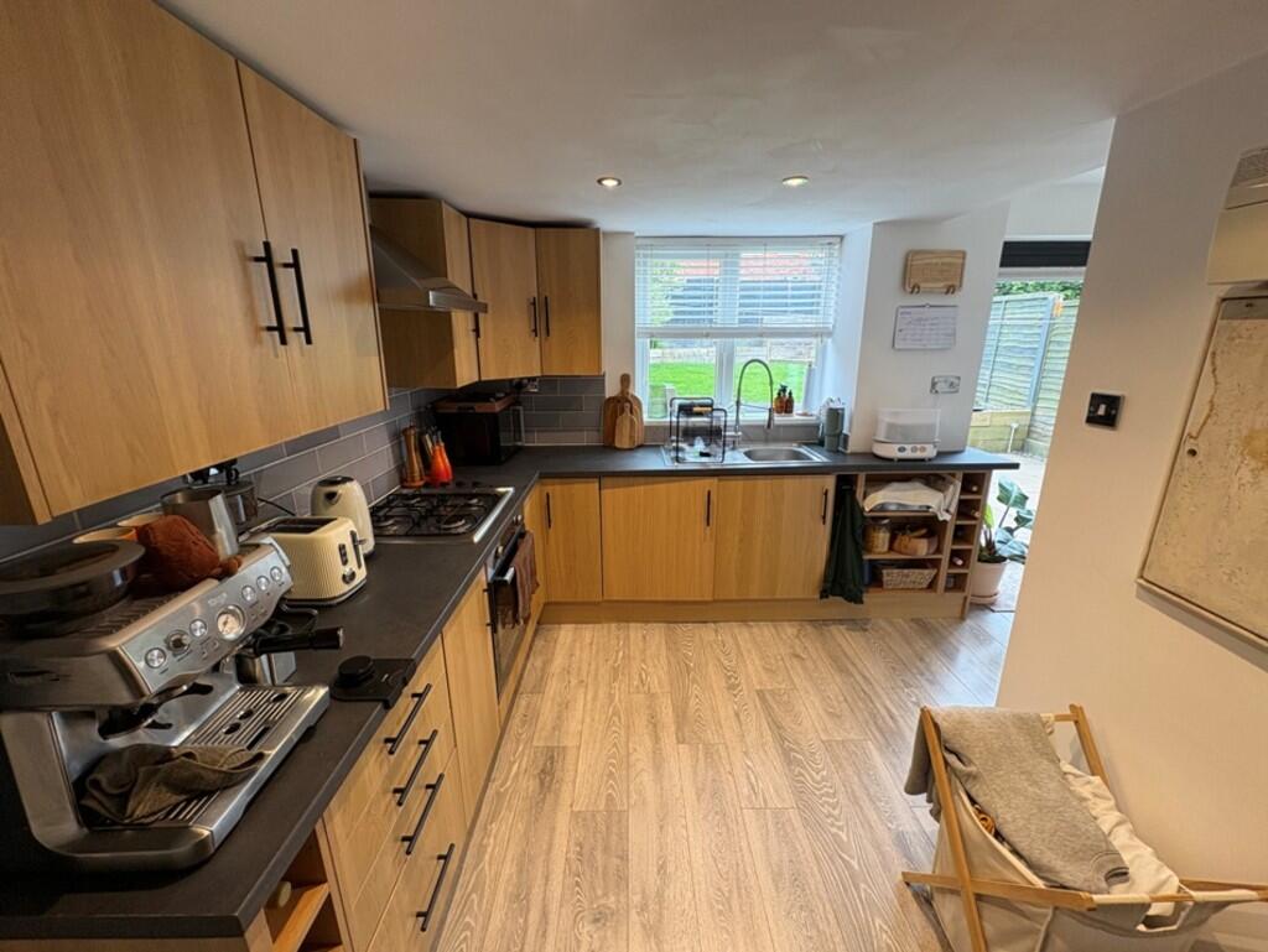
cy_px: 476
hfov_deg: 102.0
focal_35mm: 14
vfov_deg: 85.7
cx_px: 634
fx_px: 513
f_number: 2.2
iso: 125
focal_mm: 2.22
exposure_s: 1/50
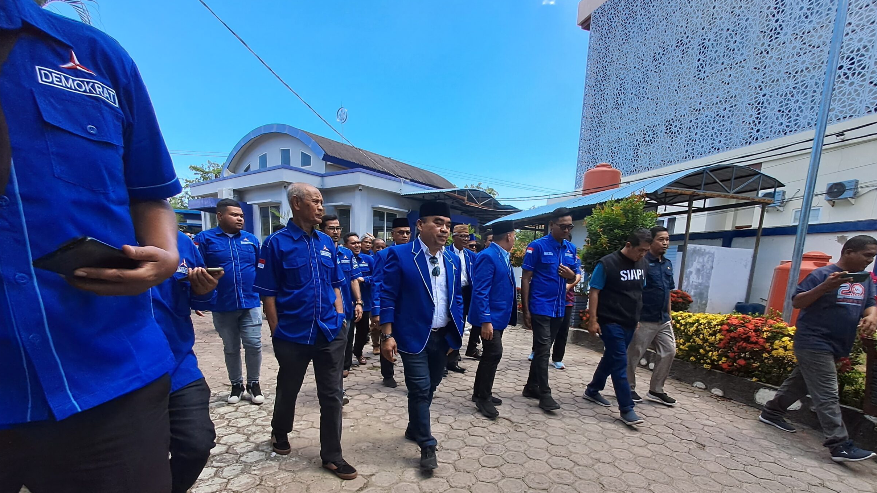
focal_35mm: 15
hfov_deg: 102.9
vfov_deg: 68.9
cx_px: 460
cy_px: 321
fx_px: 349
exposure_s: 1/659
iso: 40
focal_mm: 1.42
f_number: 2.2
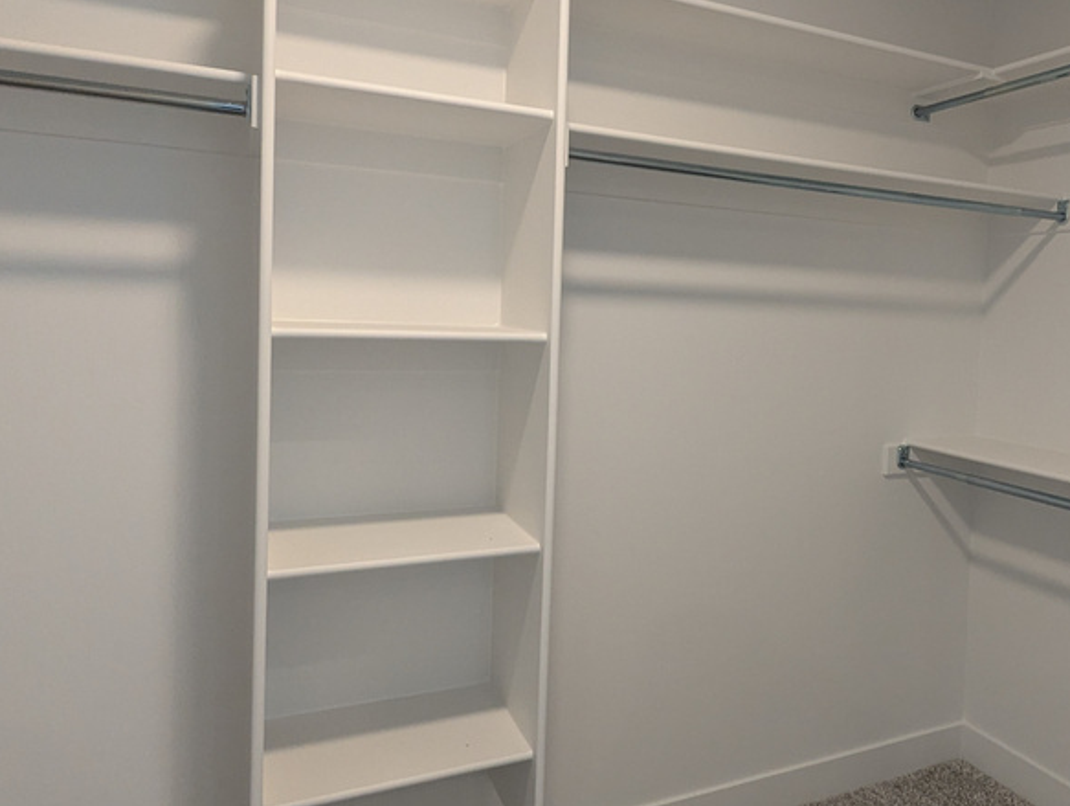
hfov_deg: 61.0
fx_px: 867
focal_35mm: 28
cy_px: 353
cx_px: 756
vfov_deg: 49.7
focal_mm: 2.35
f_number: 2.2
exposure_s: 1/120
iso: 225
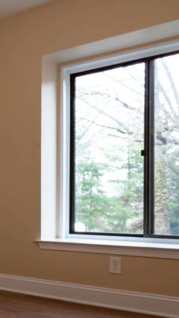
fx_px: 422
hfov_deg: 18.8
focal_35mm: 50
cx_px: -137
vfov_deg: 40.7
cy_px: 218
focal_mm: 16
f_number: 11
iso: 1000
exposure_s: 1/60
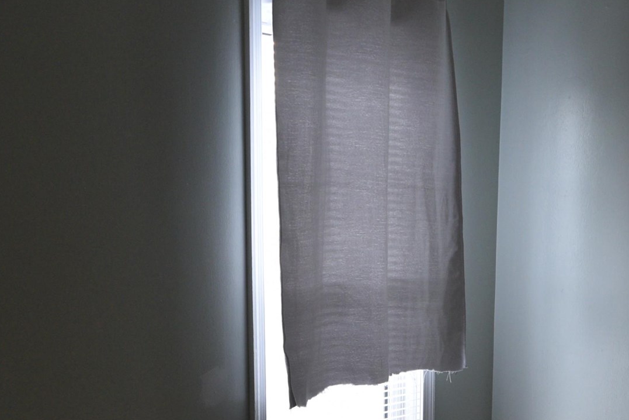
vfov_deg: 16.9
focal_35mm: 77
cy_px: 519
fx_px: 1345
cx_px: 519
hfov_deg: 25.8
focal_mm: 18
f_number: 4.5
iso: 400
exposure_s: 1/80
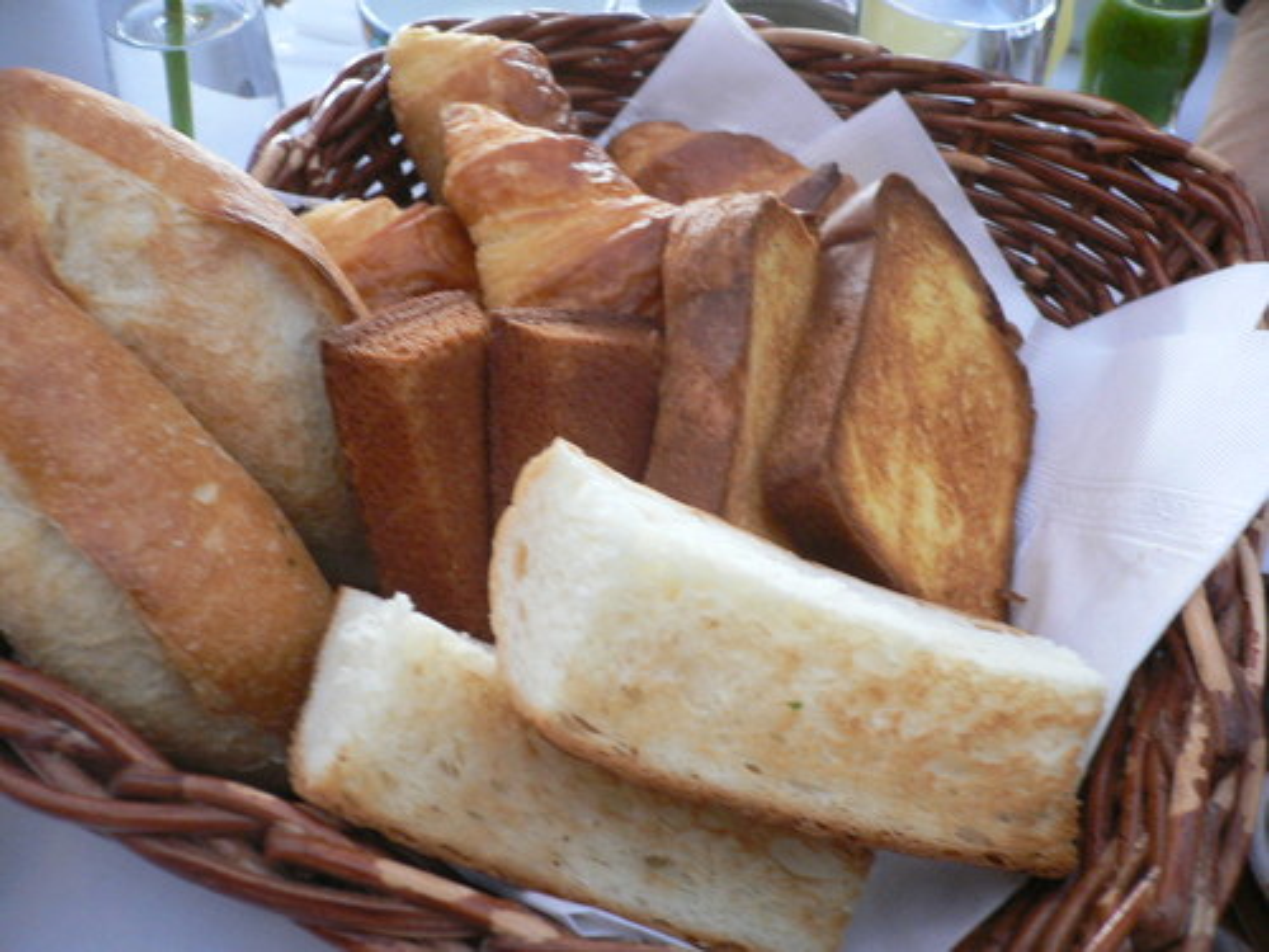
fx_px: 1283
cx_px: 634
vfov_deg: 40.7
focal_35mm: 35
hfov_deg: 52.6
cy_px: 476
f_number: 2.8
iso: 200
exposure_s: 1/13
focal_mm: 5.8
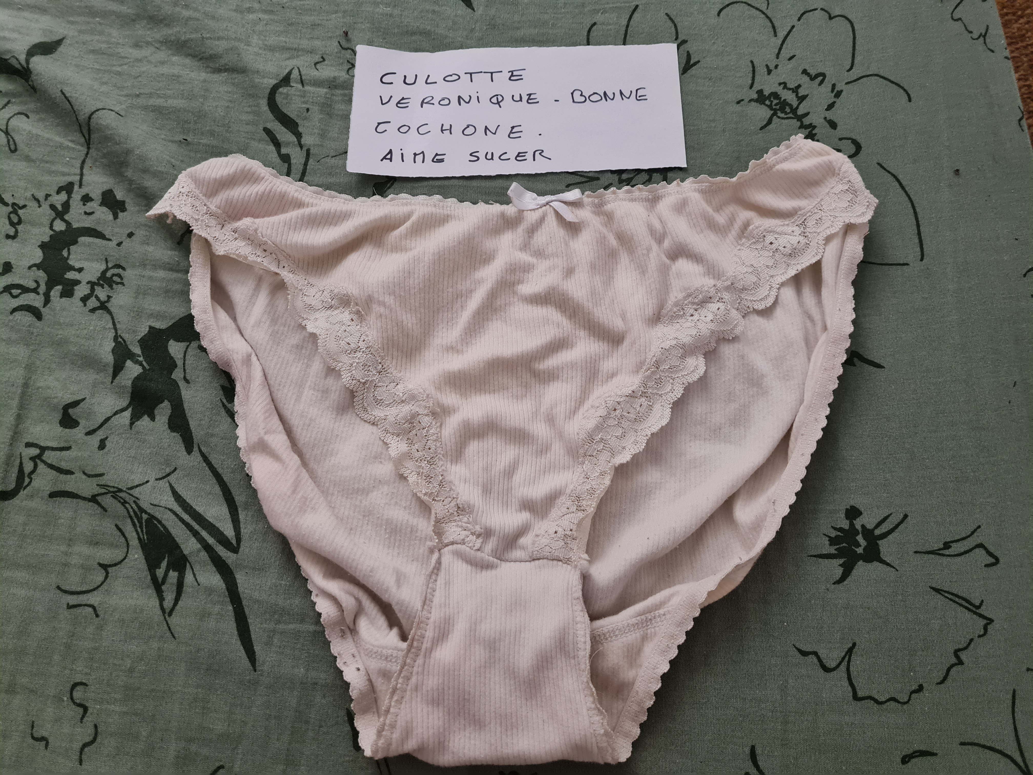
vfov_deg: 53.1
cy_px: 388
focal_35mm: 26
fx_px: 776
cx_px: 516
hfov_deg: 67.3
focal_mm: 5.4
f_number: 1.8
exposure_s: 1/33
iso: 500
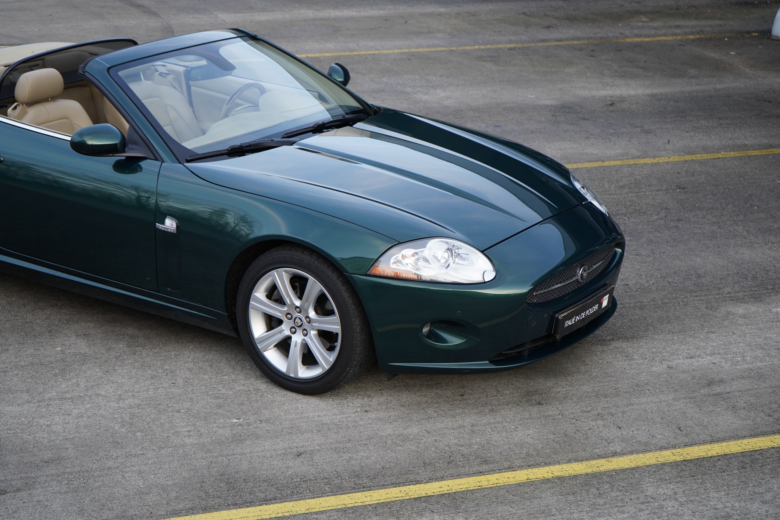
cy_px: 260
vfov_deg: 19.5
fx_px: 1517
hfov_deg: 28.8
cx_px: 390
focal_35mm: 70
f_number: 5.6
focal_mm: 70
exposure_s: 1/160
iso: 1250
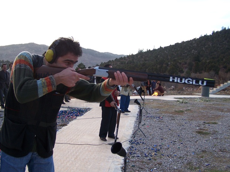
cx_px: 113
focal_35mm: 40
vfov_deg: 36.0
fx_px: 266
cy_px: 90
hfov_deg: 46.8
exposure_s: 1/60
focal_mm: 6.3
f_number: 2.8
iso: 80
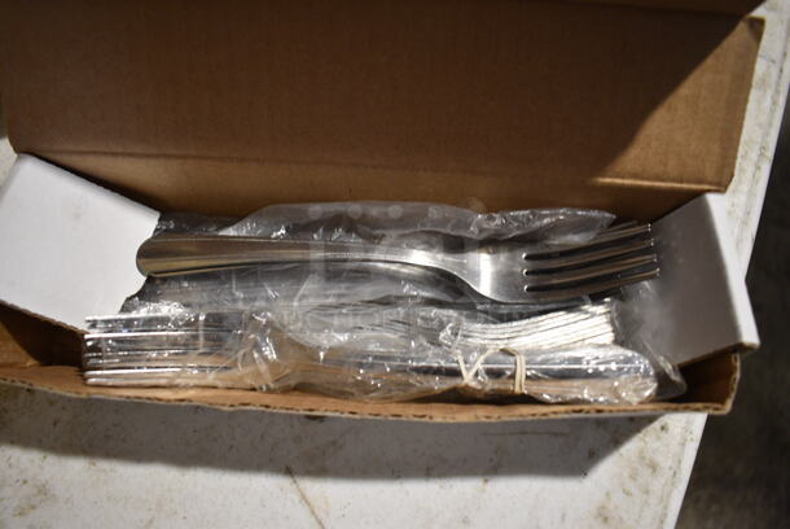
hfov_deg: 67.3
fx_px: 593
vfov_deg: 48.0
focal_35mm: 27
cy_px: 264
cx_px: 395
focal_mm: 18
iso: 1000
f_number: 4
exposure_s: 1/60
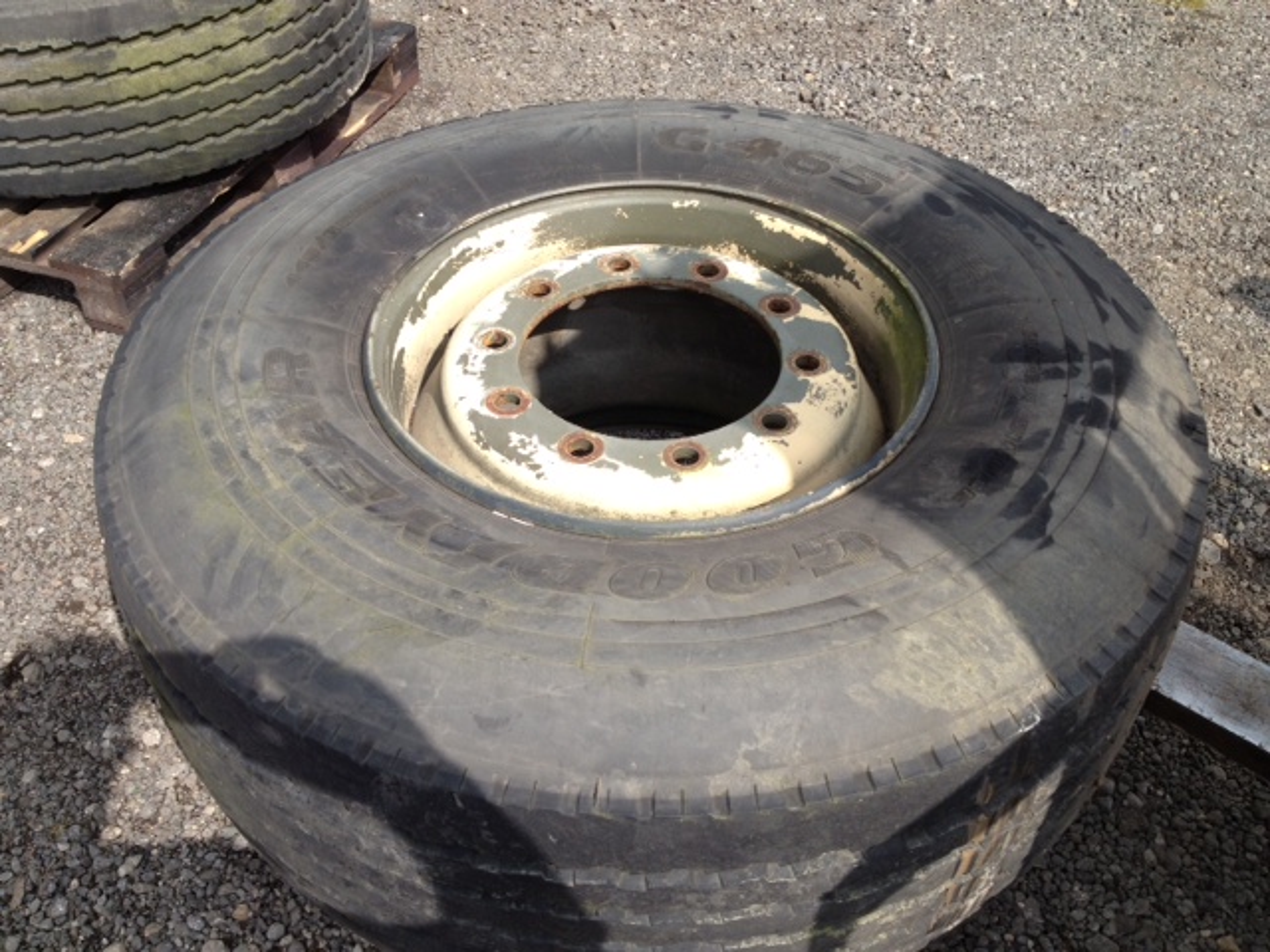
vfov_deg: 40.7
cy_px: 476
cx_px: 635
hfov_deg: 52.6
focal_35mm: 35
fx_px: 1284
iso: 64
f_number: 2.4
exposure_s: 1/920
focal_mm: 4.28
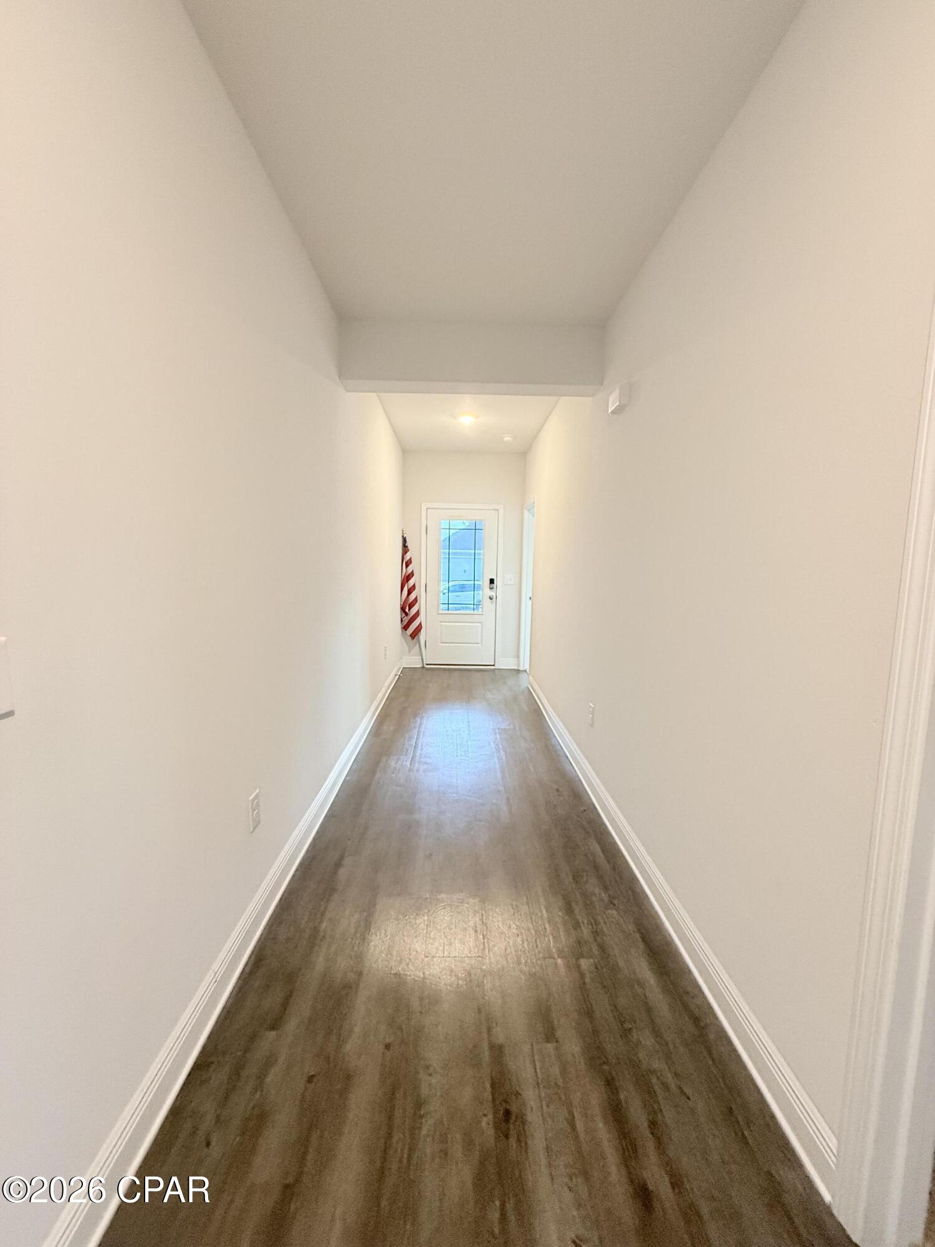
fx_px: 504
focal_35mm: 14
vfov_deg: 102.1
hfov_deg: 85.7
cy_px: 624
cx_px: 468
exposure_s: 1/60
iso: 320
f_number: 2.2
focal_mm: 2.22
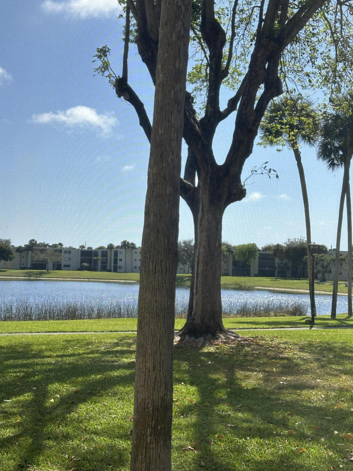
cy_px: 236
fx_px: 653
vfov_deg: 39.7
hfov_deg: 30.3
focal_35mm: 48
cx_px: 176
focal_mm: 6.86
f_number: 1.78
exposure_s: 1/1992
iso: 64
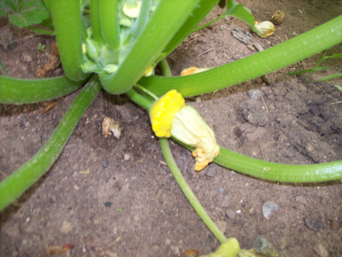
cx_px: 171
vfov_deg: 39.6
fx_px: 356
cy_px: 128
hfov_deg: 51.4
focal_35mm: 36
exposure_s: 1/64
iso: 80
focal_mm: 6
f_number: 2.7
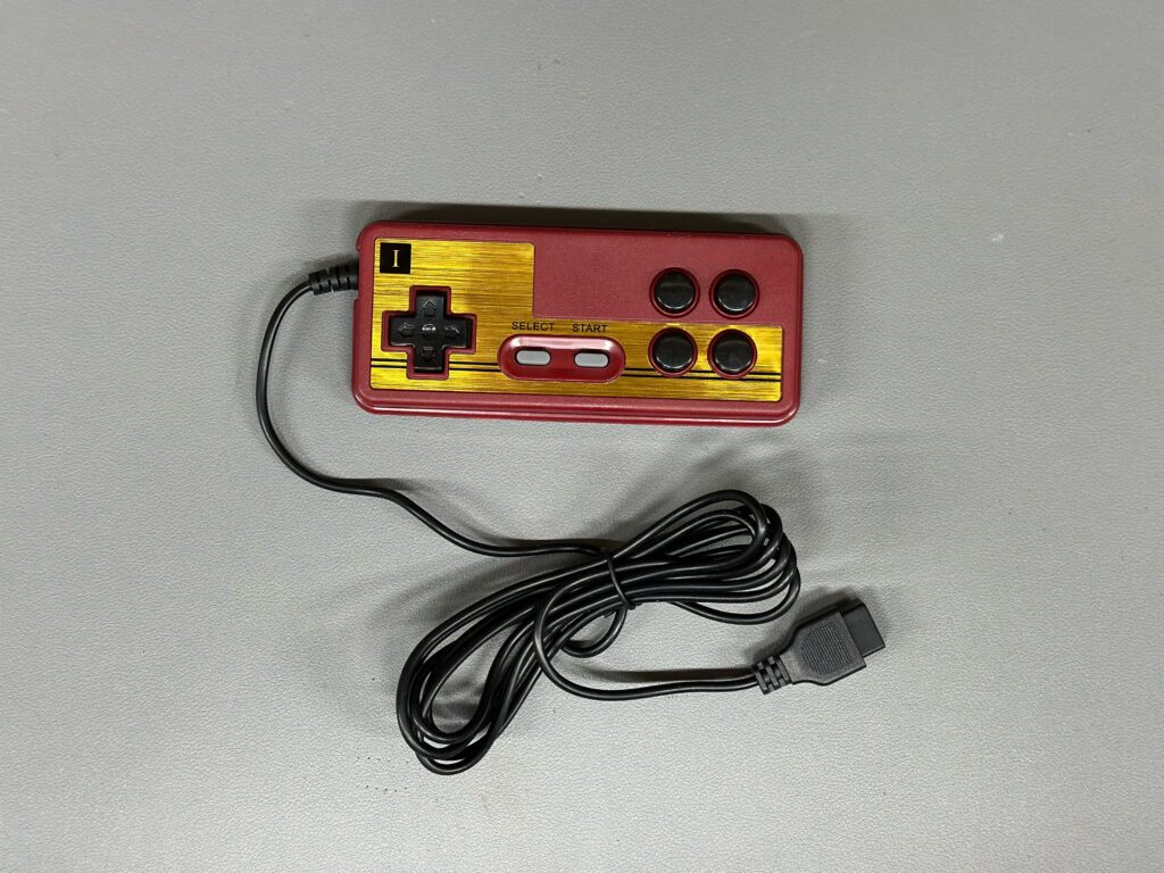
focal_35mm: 48
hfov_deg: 39.7
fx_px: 1614
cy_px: 436
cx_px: 582
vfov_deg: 30.3
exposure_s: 1/60
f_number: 1.78
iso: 250
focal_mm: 6.86
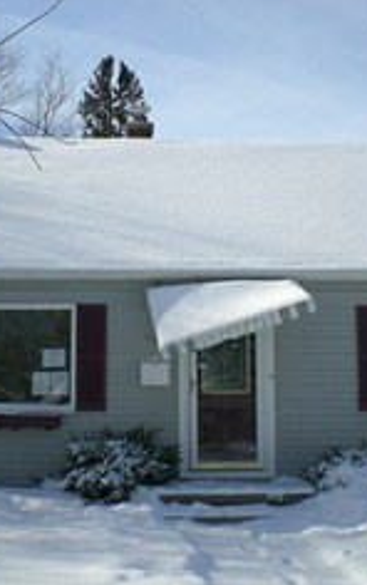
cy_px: 317
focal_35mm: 59
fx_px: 942
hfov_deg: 22.0
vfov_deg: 34.5
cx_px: 196
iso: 77
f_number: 4.6
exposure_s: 1/714
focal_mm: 6.3
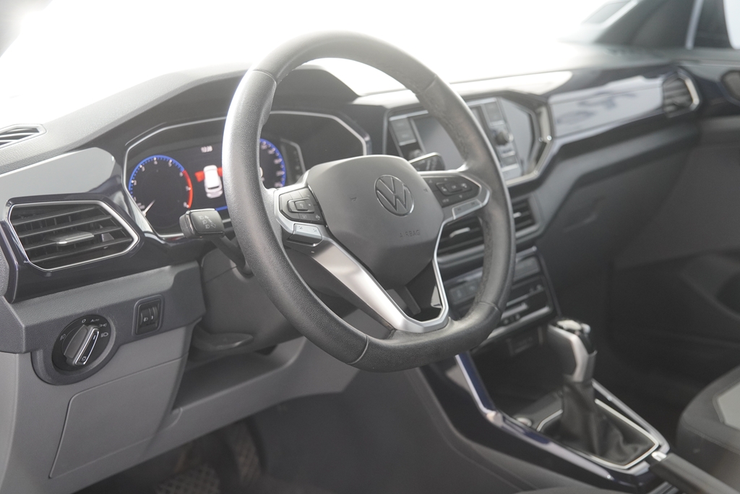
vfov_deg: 29.9
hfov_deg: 43.6
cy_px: 247
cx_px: 370
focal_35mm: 45
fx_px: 925
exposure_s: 1/60
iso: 800
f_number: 2.8
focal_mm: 30
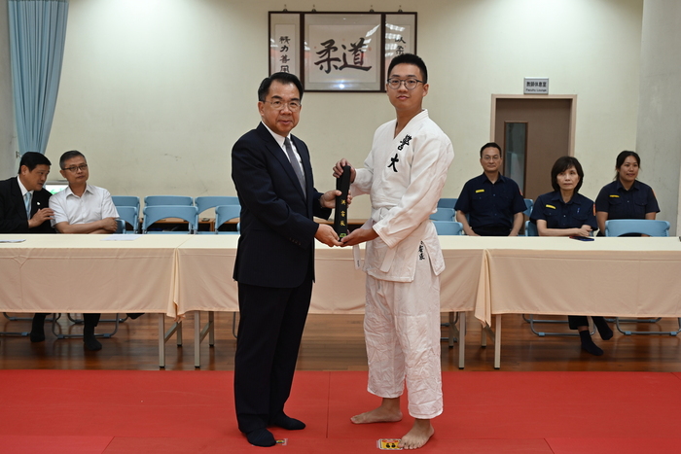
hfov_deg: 48.4
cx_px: 340
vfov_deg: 33.4
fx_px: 757
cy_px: 227
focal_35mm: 40
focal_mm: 40
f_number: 4
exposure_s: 1/60
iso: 320
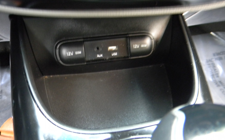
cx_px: 112
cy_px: 66
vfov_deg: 41.8
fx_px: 184
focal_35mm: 30
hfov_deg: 62.9
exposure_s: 1/6.6
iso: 400
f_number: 3.5
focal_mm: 5
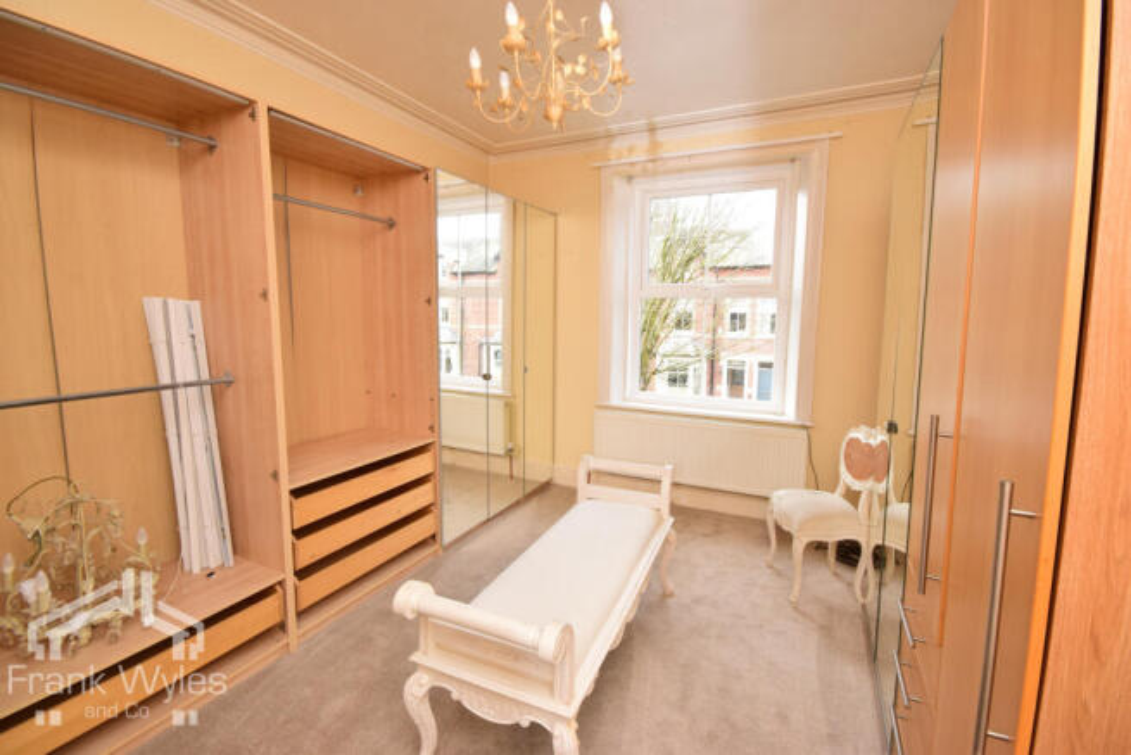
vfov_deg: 77.4
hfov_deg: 100.4
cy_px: 378
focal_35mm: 15
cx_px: 566
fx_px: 471
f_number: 14
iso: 800
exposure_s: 1/60
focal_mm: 10
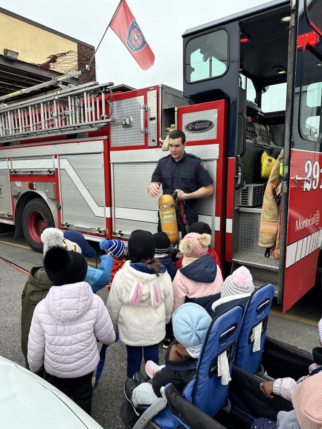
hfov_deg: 56.8
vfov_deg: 71.6
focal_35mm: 24
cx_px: 161
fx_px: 298
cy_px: 214
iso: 80
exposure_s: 1/370
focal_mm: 6.86
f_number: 1.78
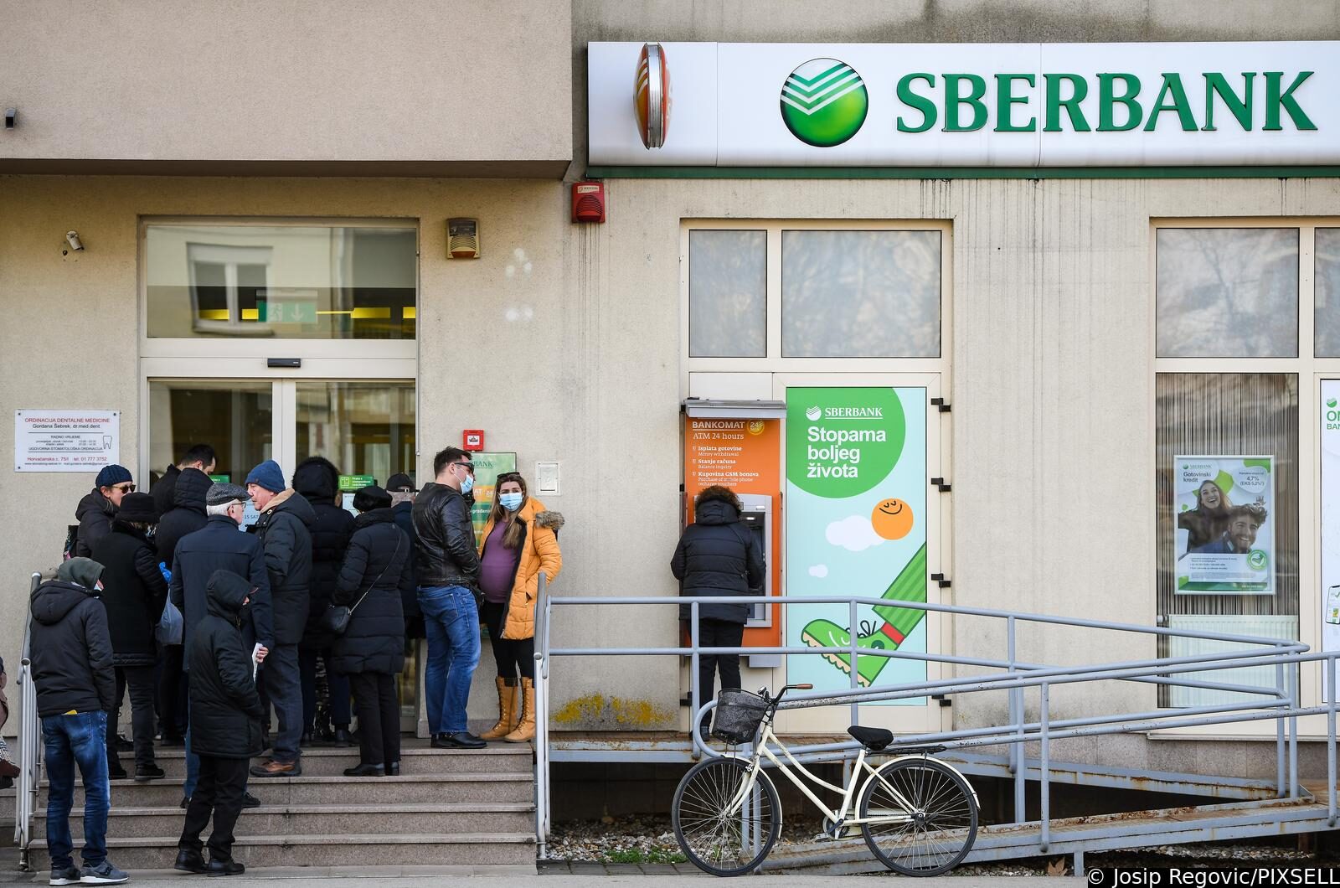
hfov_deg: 17.1
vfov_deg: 11.4
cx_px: 670
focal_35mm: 120
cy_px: 444
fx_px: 4458
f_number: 4
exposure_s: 1/640
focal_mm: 120
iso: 500
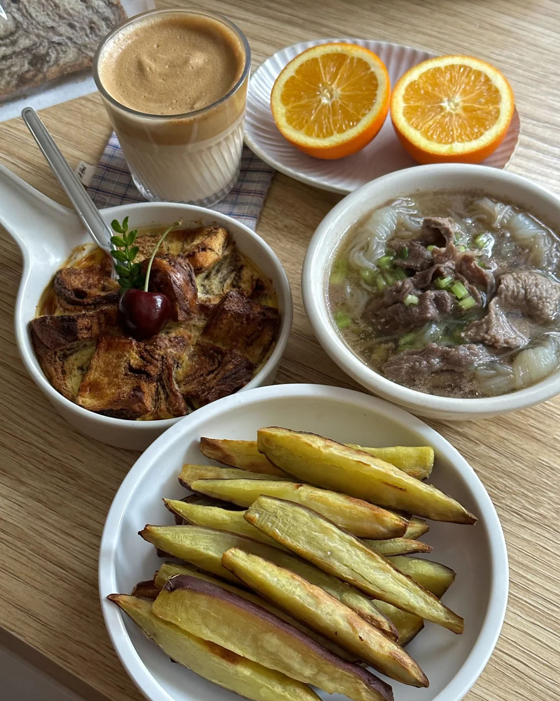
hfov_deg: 29.7
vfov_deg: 36.7
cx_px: 281
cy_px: 368
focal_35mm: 51
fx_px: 1057
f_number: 1.78
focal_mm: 6.86
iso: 200
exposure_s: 1/60
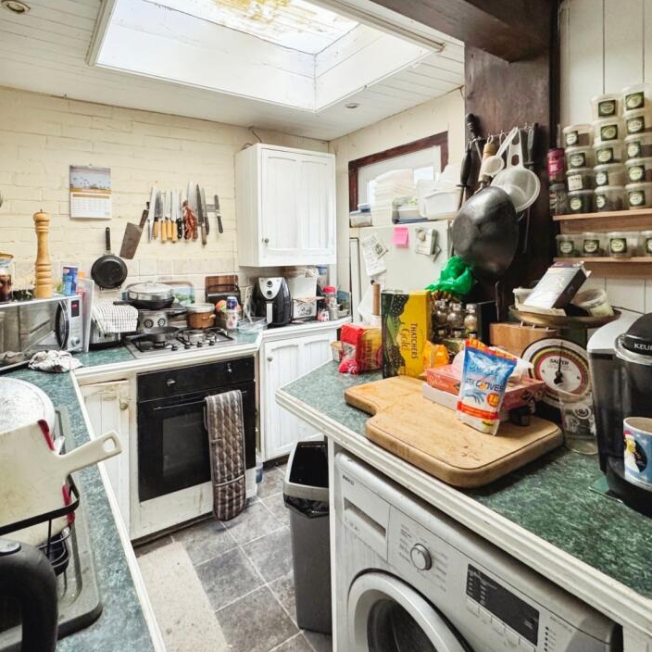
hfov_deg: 80.3
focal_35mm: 18
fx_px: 384
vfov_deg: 80.7
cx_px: 282
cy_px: 314
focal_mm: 2.22
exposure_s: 1/95
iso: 320
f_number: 2.2
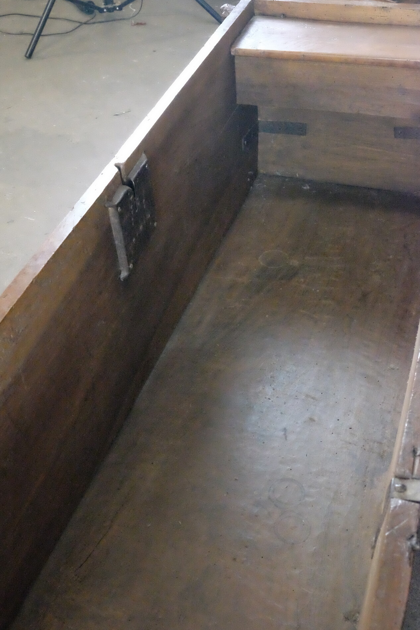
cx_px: 210
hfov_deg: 31.2
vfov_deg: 45.4
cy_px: 315
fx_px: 752
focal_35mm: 43
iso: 25600
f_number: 9
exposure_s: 1/50
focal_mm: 28.9
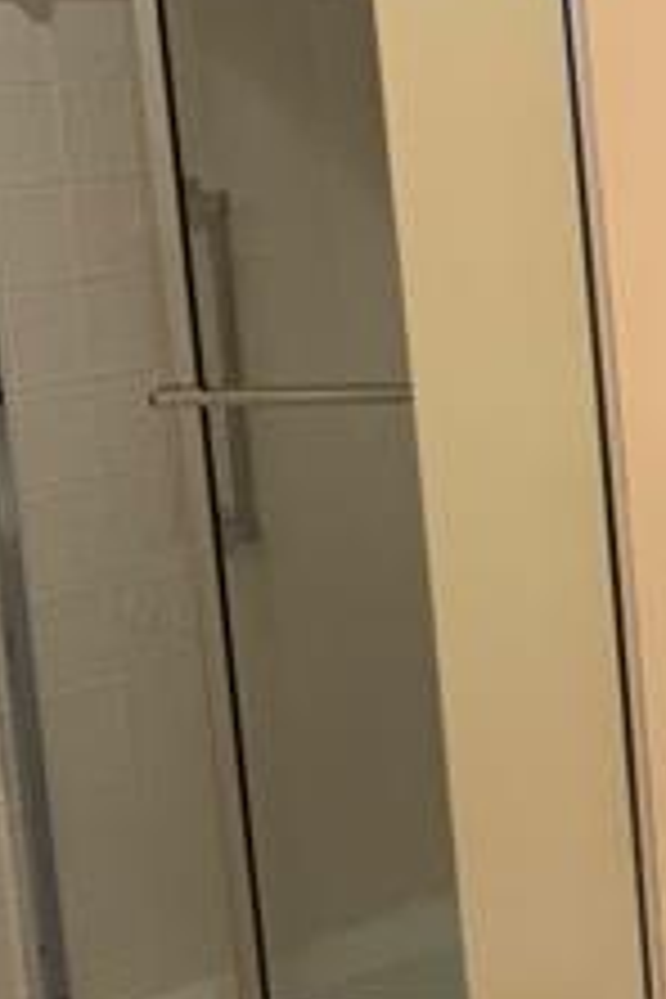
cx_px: 1282
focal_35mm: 125
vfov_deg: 16.4
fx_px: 3468
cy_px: 657
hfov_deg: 10.2
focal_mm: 4.25
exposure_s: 1/60
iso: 50
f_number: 1.8
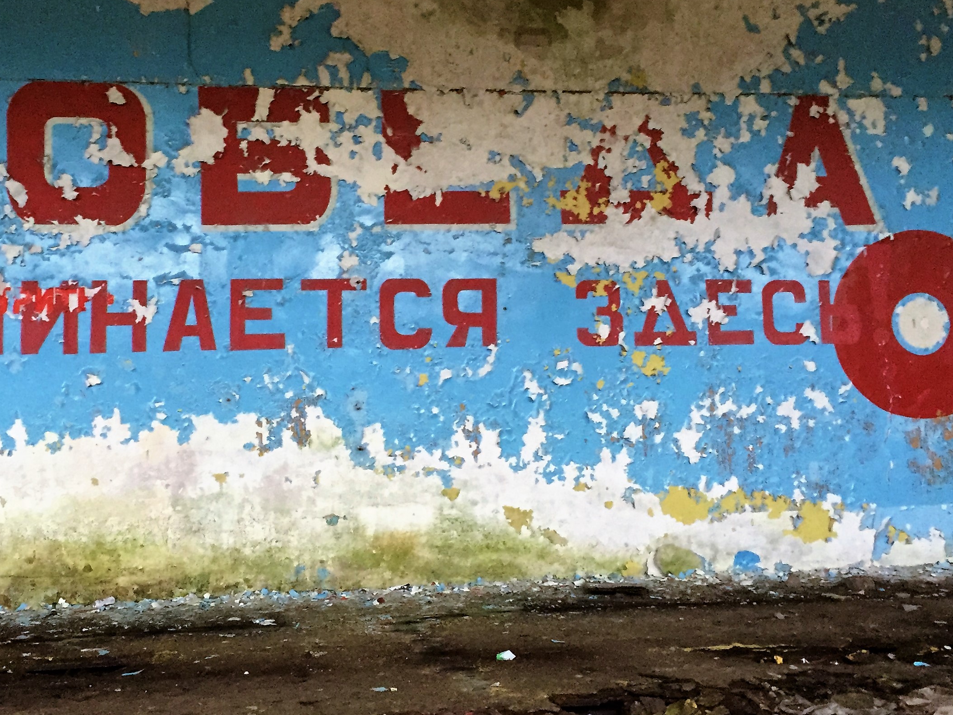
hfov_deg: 42.8
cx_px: 399
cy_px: 269
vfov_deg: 32.7
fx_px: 1211
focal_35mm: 44
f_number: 2.2
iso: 250
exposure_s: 1/20
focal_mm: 4.15
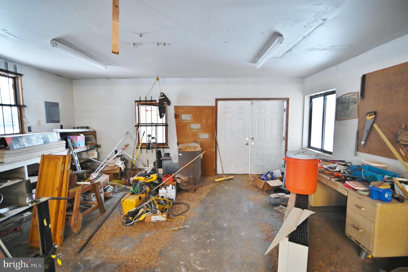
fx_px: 181
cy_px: 136
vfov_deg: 73.7
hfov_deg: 96.8
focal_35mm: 16
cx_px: 204
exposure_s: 1/80
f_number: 2.8
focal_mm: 16
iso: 3200
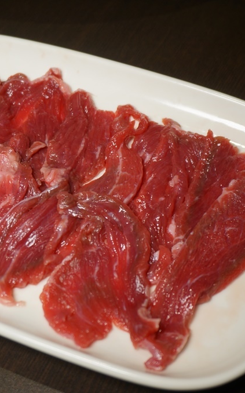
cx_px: 117
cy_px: 196
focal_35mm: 60
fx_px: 642
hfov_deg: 21.6
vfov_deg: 34.0
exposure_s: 1/60
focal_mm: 26
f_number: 4.5
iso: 125
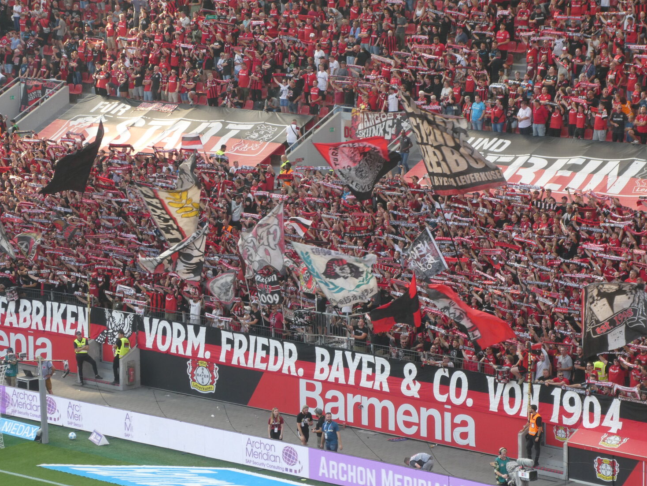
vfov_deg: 10.1
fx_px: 2748
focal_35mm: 147
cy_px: 254
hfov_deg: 13.4
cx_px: 300
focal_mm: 24.2
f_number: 5.3
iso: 100
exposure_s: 1/80
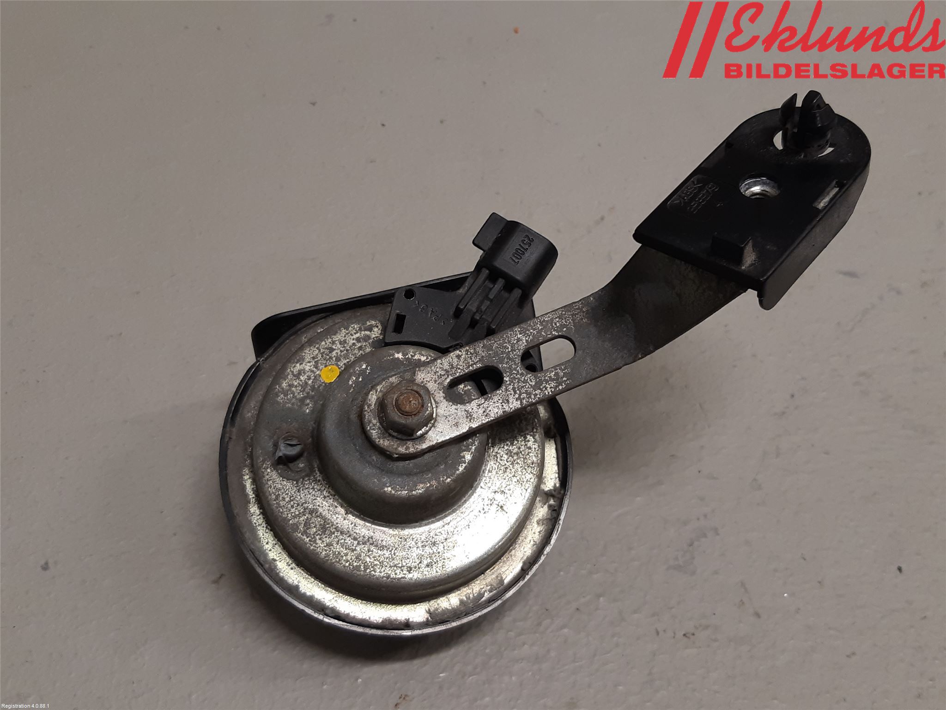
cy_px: 355
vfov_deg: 53.1
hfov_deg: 67.3
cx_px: 473
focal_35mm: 26
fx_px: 711
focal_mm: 3.93
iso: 80
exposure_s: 1/50
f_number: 1.7
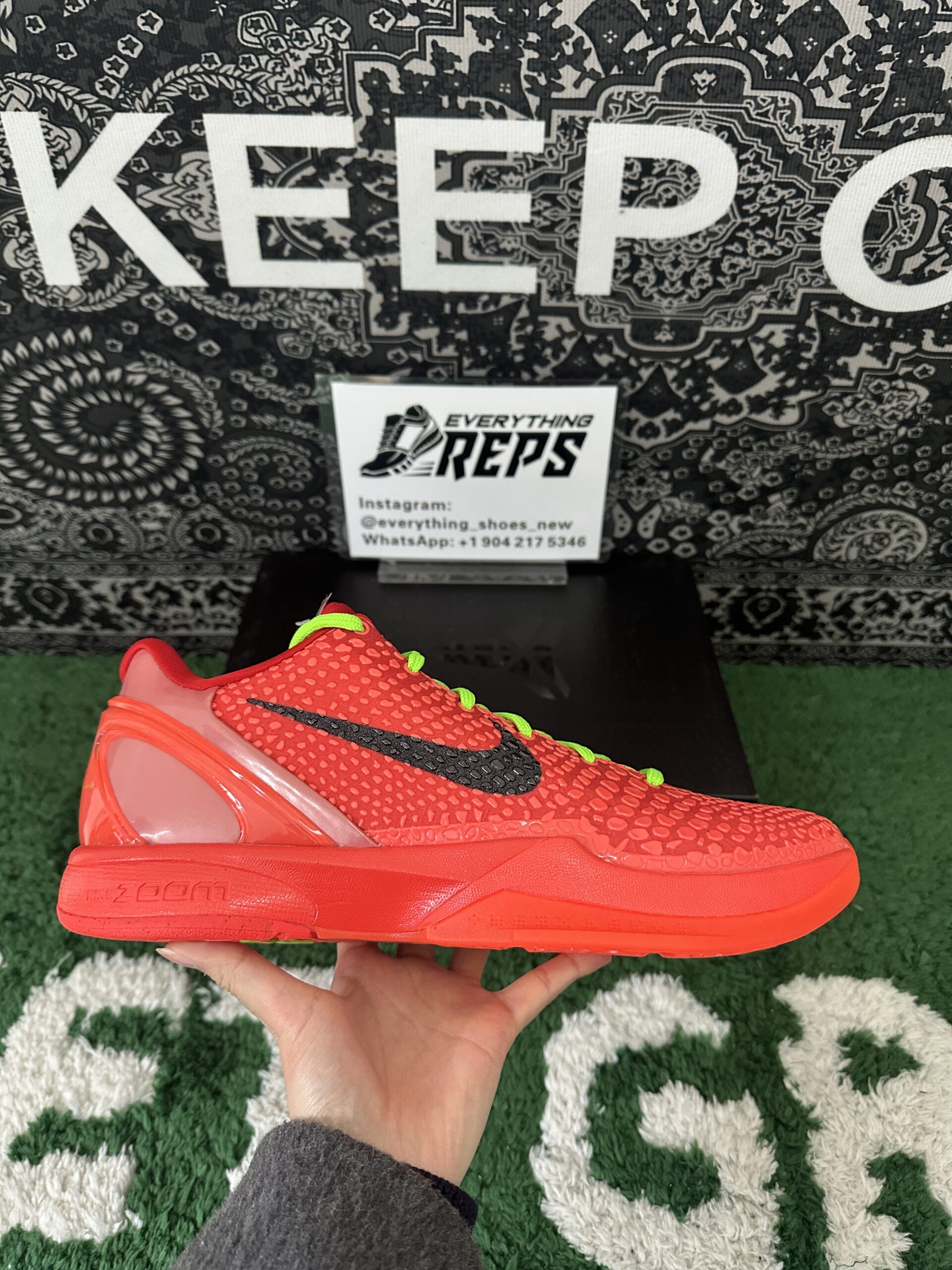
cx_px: 476
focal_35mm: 24
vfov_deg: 71.6
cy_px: 635
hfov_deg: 56.8
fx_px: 880
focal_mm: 6.86
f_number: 1.78
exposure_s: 1/50
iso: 500
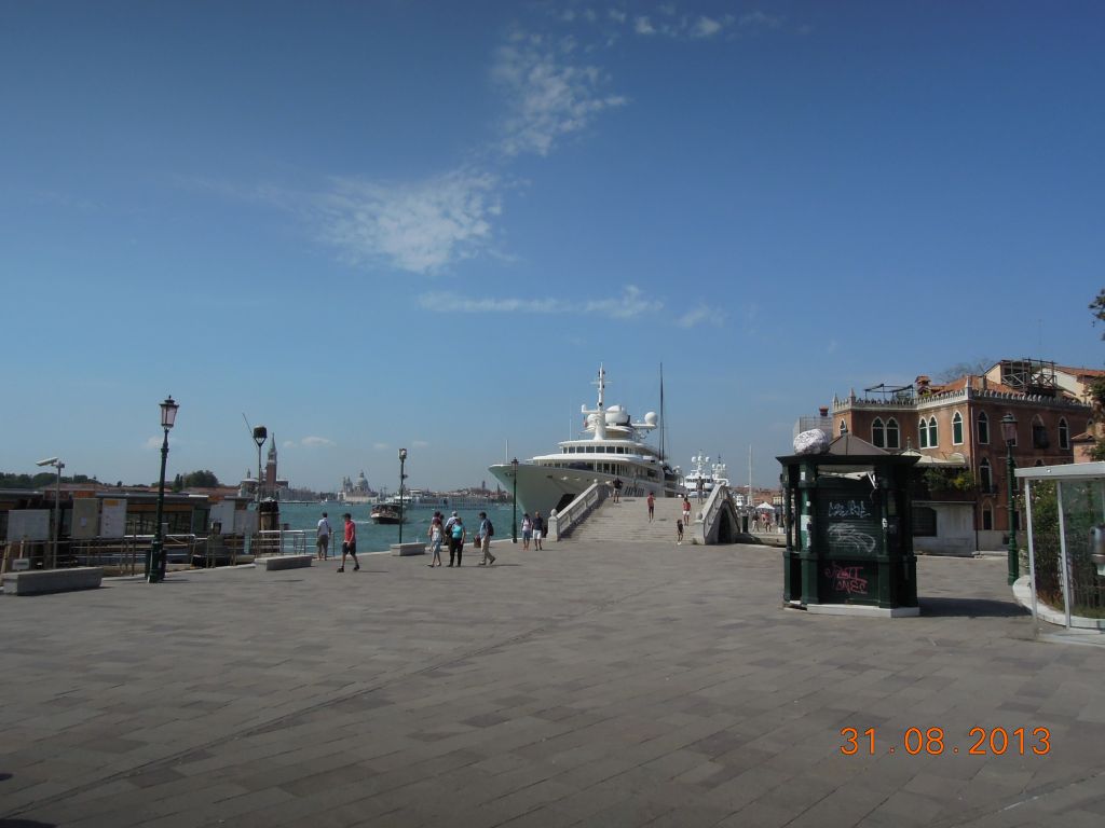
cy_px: 414
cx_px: 552
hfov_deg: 71.6
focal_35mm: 24
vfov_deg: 56.8
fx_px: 766
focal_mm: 4.3
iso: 160
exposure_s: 1/1600
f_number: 5.6
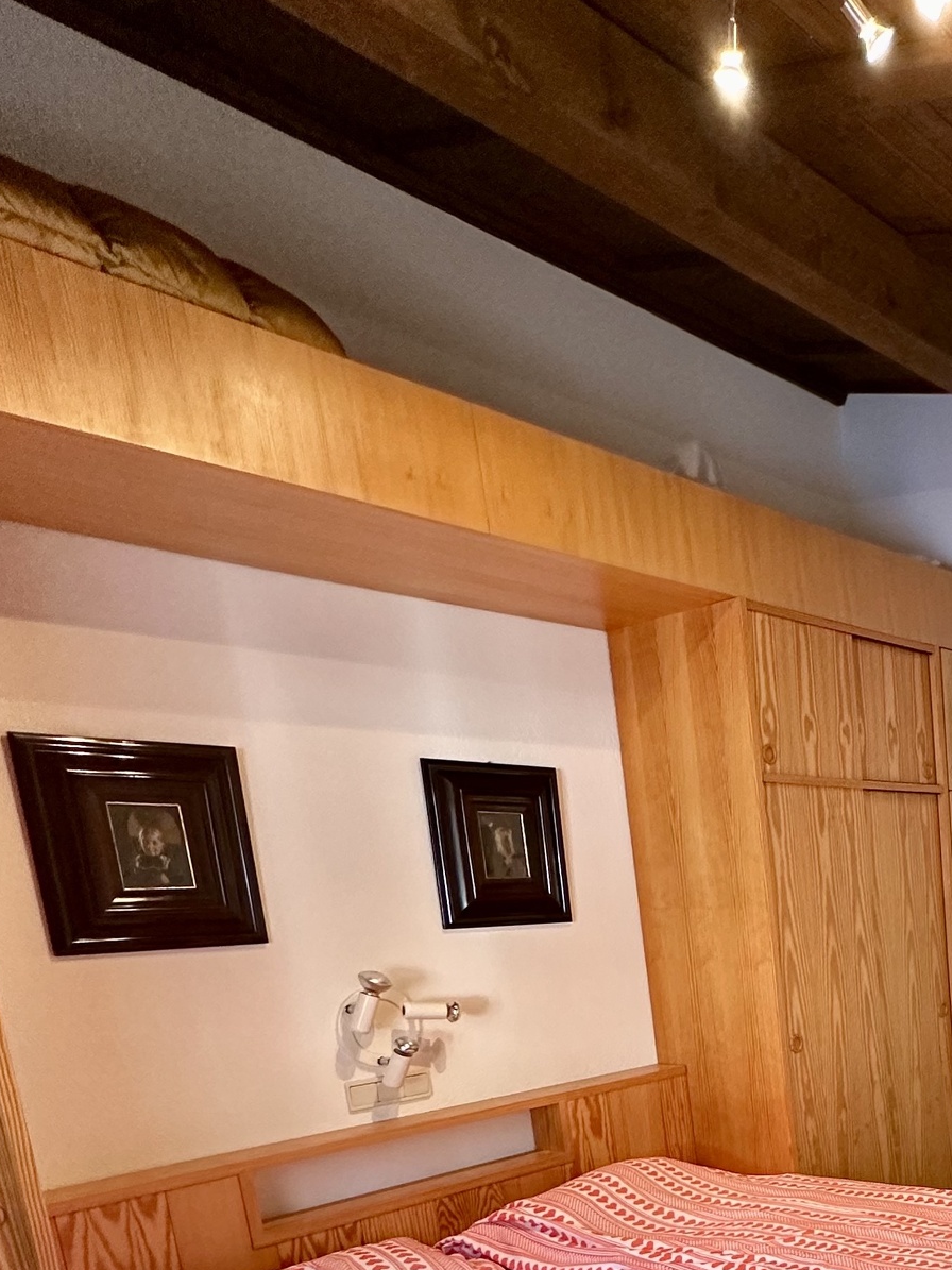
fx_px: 1100
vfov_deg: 53.5
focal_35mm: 30
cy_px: 1112
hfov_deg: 40.0
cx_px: 990
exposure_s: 1/50
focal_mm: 2.22
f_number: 2.2
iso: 320
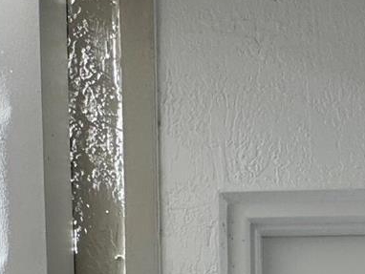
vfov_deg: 16.0
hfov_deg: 24.0
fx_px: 791
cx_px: 418
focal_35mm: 75
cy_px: 522
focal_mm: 2.22
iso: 40
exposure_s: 1/124
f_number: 2.2
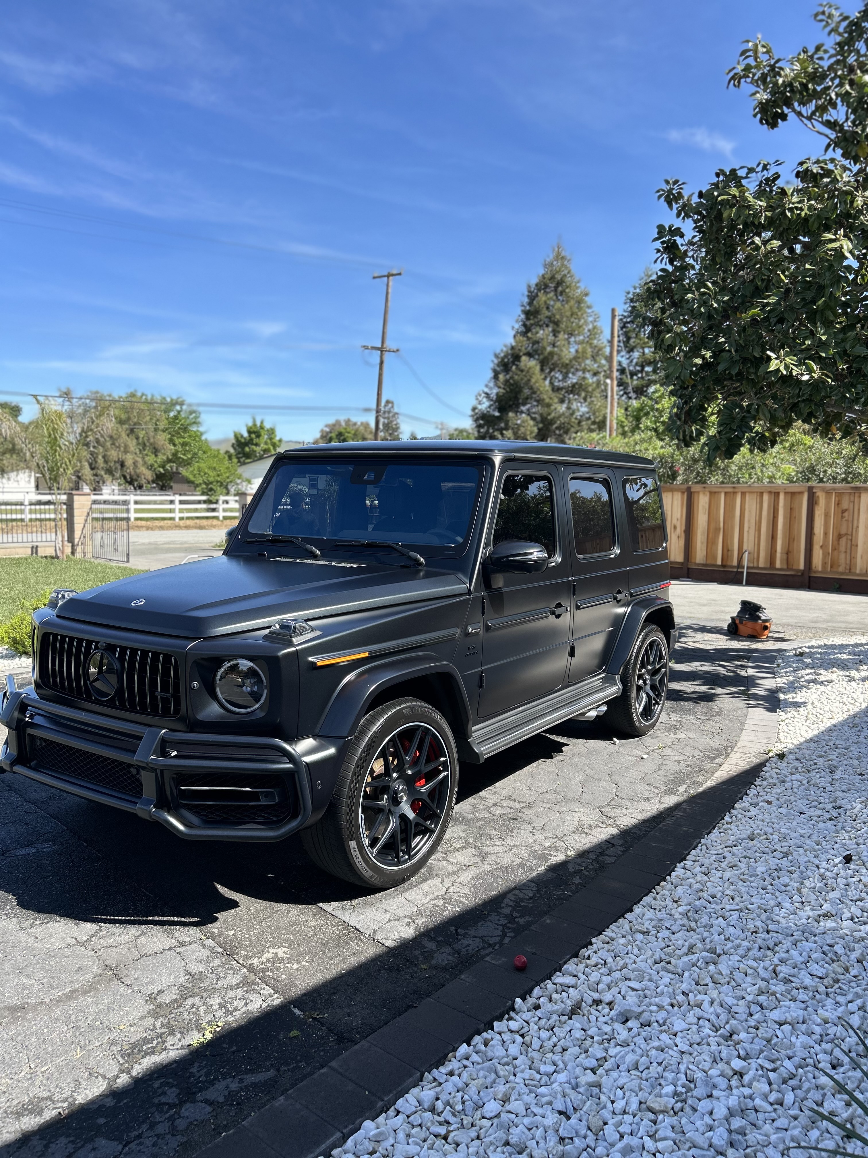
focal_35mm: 26
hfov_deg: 53.1
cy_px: 579
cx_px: 434
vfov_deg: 67.3
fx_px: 869
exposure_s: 1/2123
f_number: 1.5
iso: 50
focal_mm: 5.7
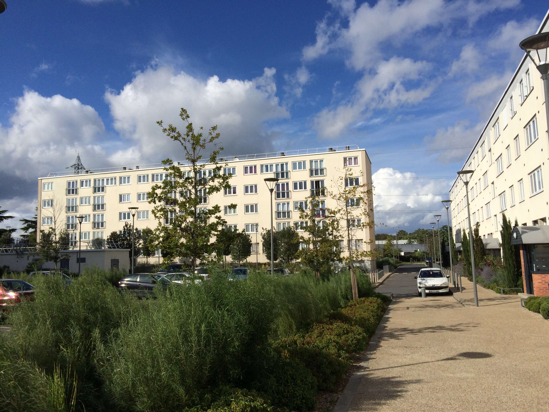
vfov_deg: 48.2
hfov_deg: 61.7
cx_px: 274
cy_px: 206
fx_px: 460
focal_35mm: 29
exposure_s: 1/4115
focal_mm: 4.15
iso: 32
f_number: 2.2
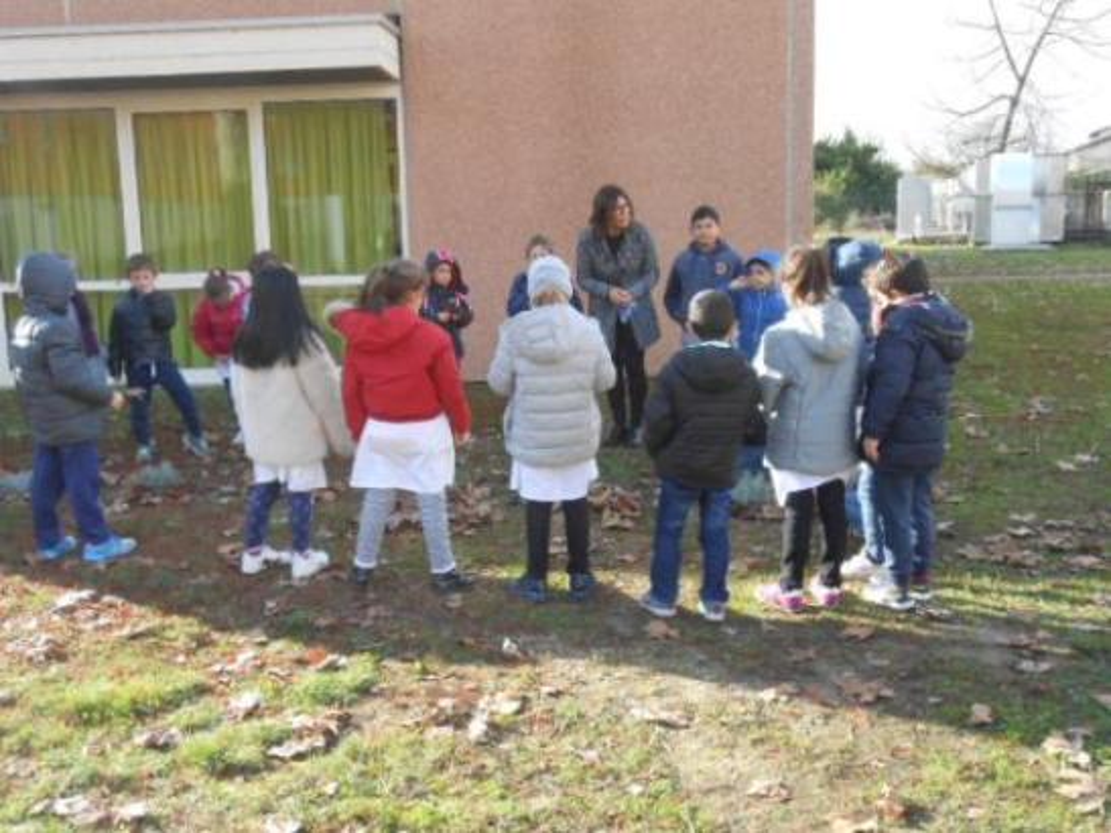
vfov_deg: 37.7
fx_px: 1219
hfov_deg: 49.0
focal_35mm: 38
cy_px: 416
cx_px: 556
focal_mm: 6.8
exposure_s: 1/250
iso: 200
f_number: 4.2
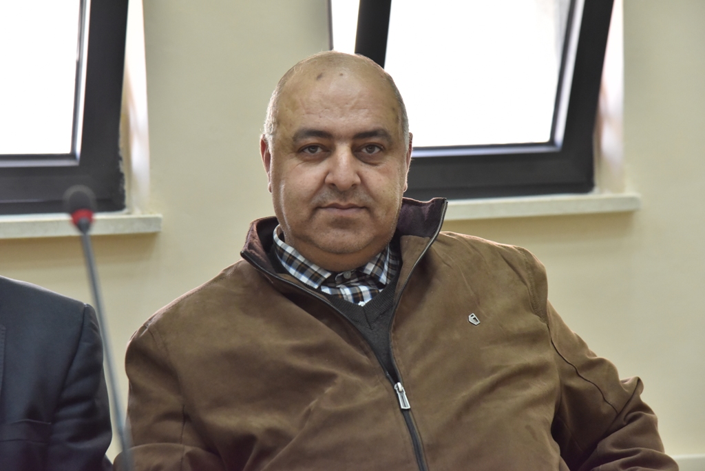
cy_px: 236
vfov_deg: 11.4
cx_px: 352
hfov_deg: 17.1
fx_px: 2350
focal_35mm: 120
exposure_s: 1/160
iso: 2500
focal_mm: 120
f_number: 6.3
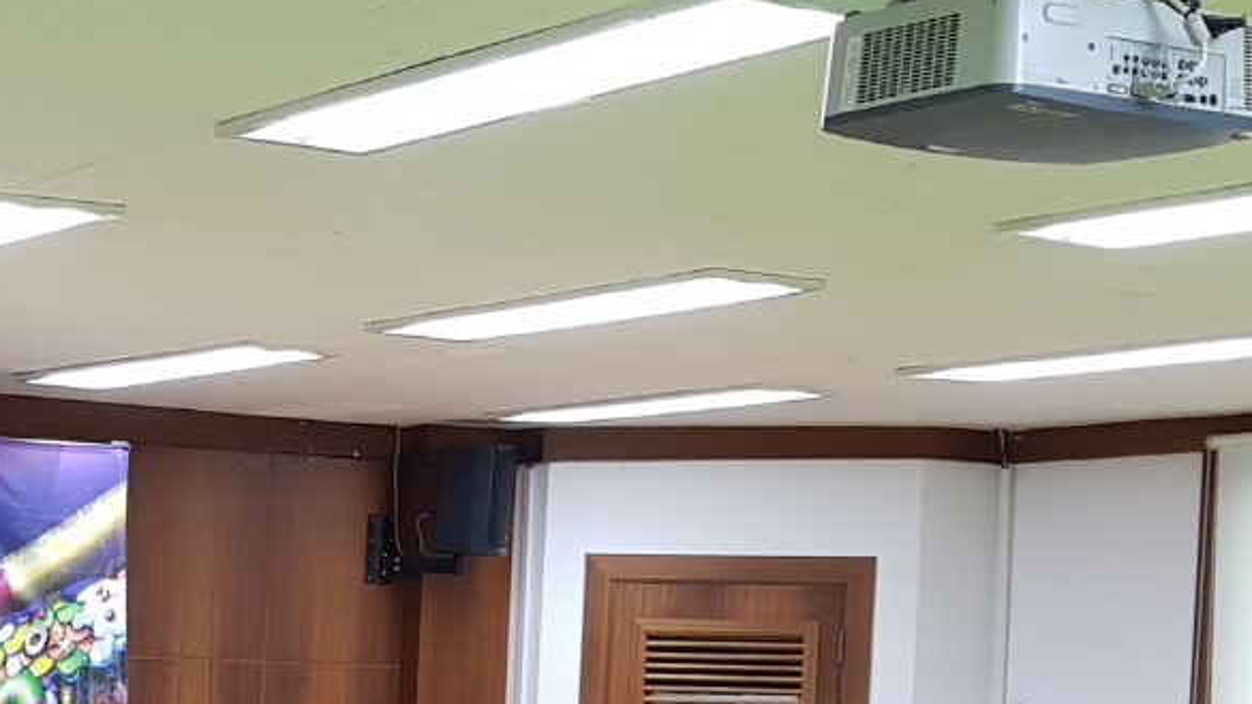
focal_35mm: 63
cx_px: -124
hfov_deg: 29.9
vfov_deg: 18.3
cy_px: 795
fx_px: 2091
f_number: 1.7
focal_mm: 4.2
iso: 160
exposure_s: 1/40
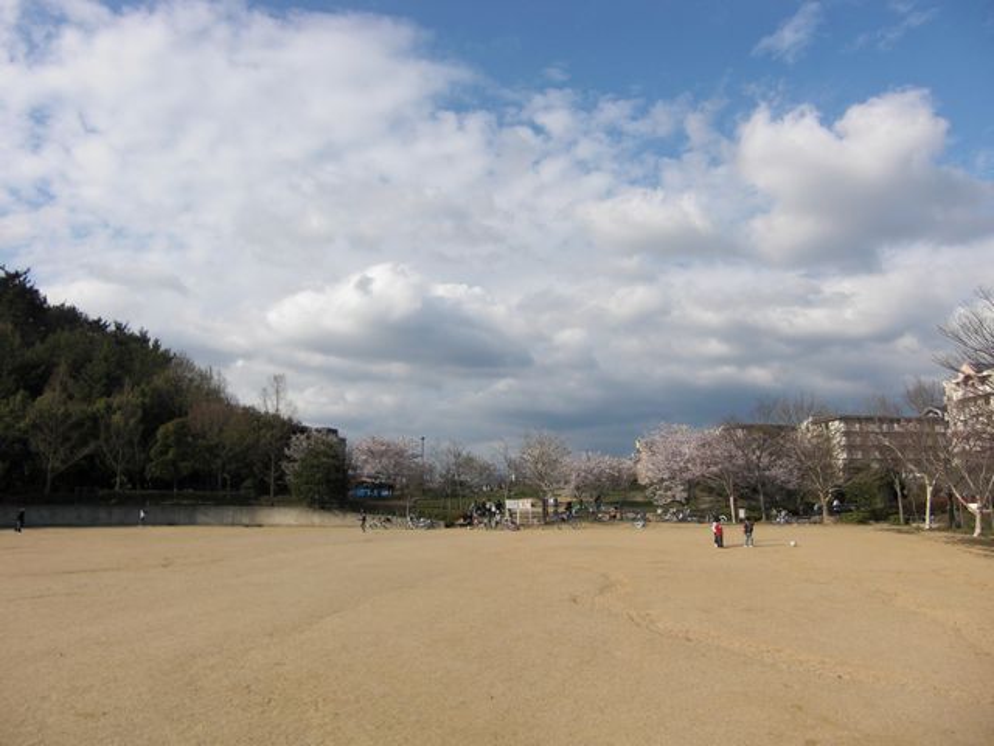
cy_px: 373
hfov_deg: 63.4
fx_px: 804
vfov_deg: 49.7
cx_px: 497
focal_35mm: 28
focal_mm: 4.9
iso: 50
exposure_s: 1/250
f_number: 7
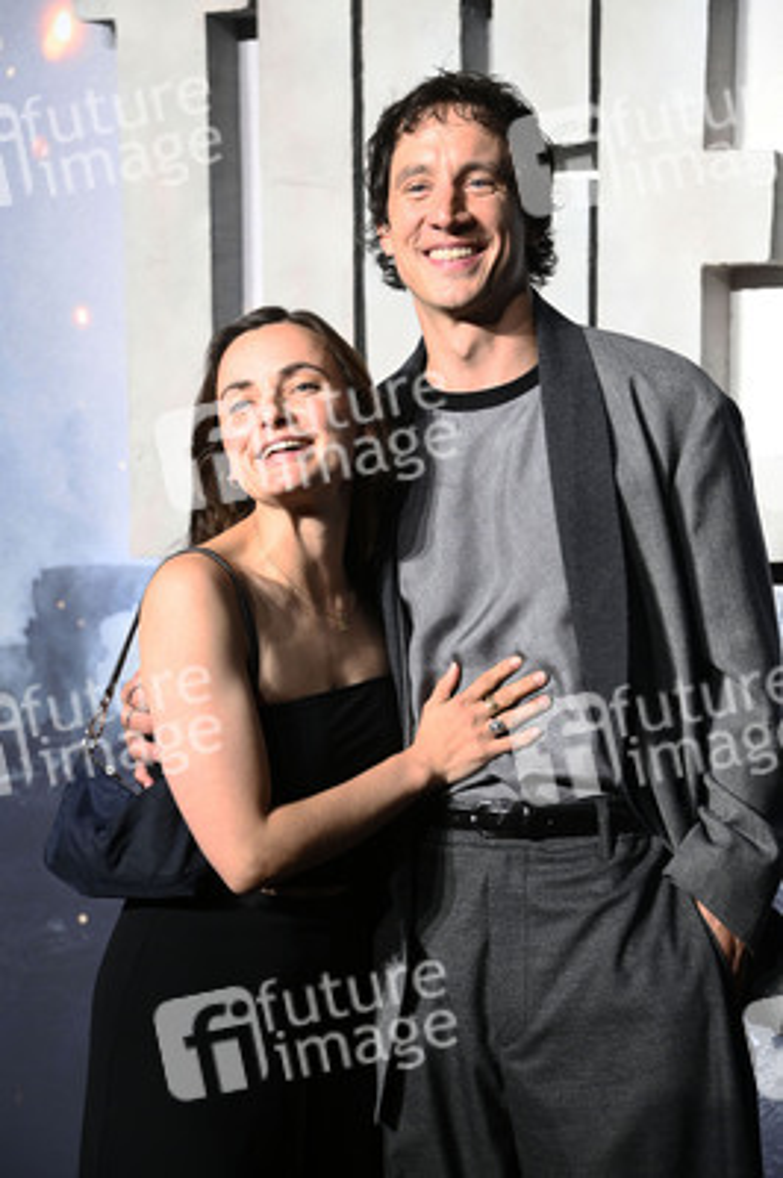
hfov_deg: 14.8
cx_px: 392
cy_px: 589
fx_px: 3006
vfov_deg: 22.2
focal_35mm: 92
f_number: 5.6
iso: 2000
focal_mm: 92
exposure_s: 1/200
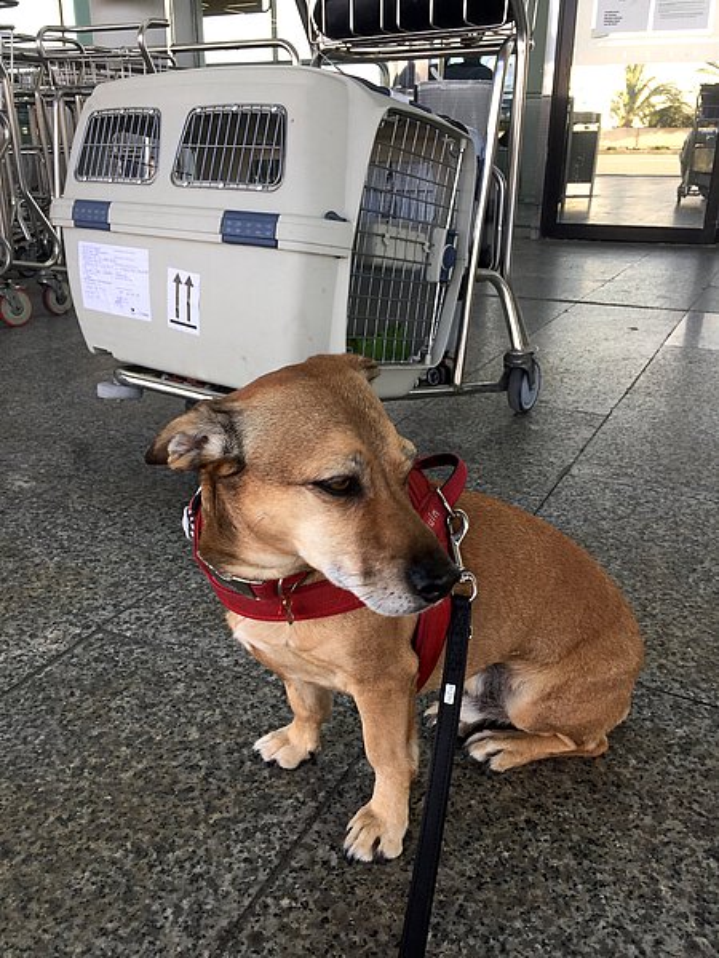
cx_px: 360
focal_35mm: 29
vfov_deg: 61.7
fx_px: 803
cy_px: 479
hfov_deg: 48.2
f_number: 2.2
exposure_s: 1/157
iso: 32
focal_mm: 4.15
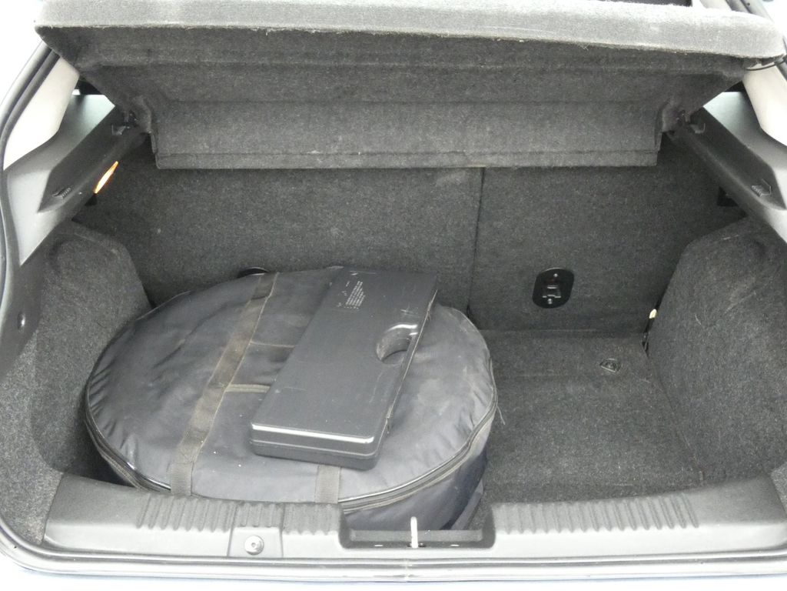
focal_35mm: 36
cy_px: 296
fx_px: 818
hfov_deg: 51.4
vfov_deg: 39.7
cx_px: 394
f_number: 5
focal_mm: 6.5
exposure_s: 1/60
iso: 1600
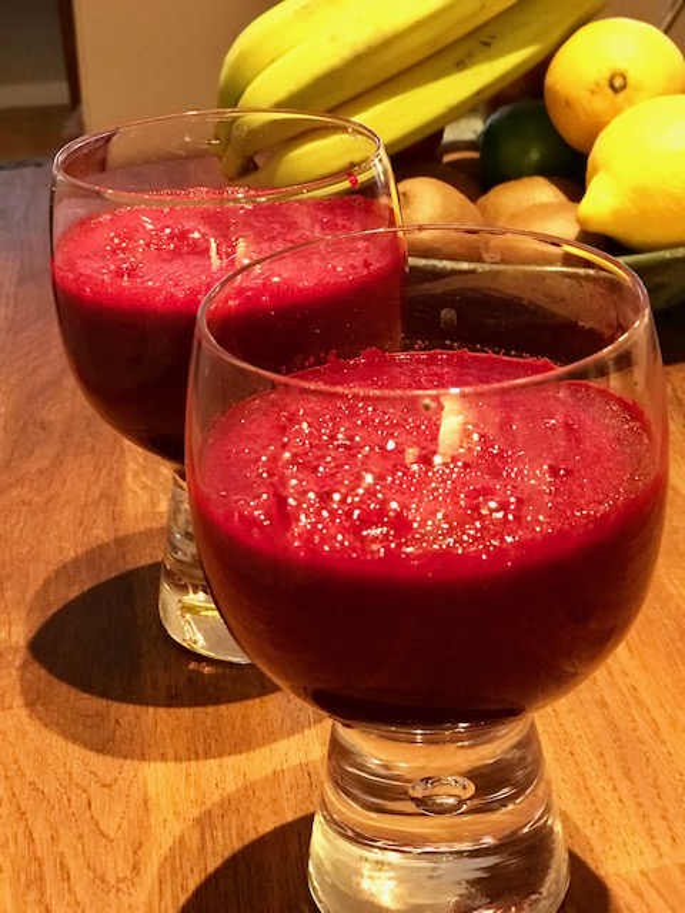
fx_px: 1504
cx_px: 342
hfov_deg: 25.7
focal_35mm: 57
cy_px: 456
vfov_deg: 33.8
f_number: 2.8
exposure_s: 1/50
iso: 800
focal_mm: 6.6
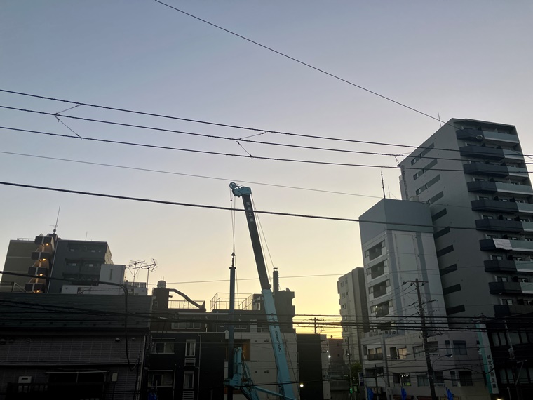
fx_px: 431
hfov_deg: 63.4
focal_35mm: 28
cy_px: 200
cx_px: 266
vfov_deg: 49.7
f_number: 1.8
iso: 50
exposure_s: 1/121
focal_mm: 3.99
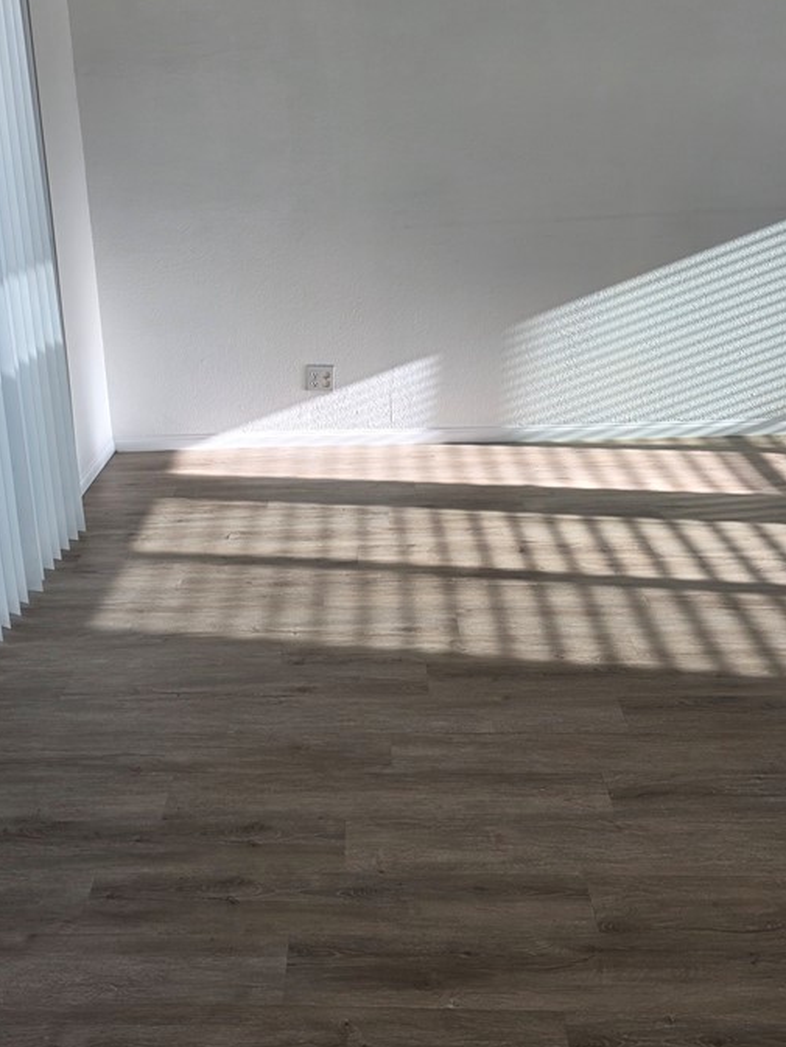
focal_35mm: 35
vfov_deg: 51.7
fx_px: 1059
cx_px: 289
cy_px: 359
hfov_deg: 40.4
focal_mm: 6.3
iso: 32
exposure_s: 1/182
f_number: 1.7
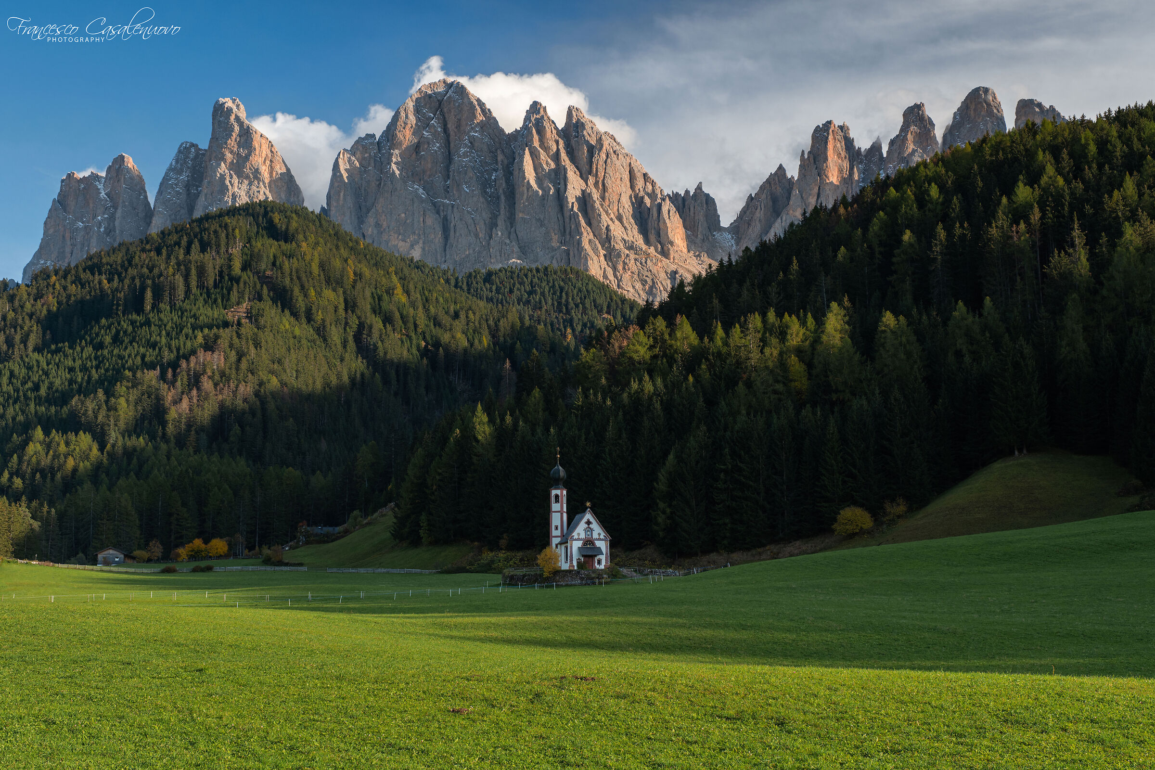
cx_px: 578
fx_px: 1636
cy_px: 385
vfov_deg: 26.5
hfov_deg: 38.9
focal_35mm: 51
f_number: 5.6
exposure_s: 1/30
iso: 125
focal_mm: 34.2
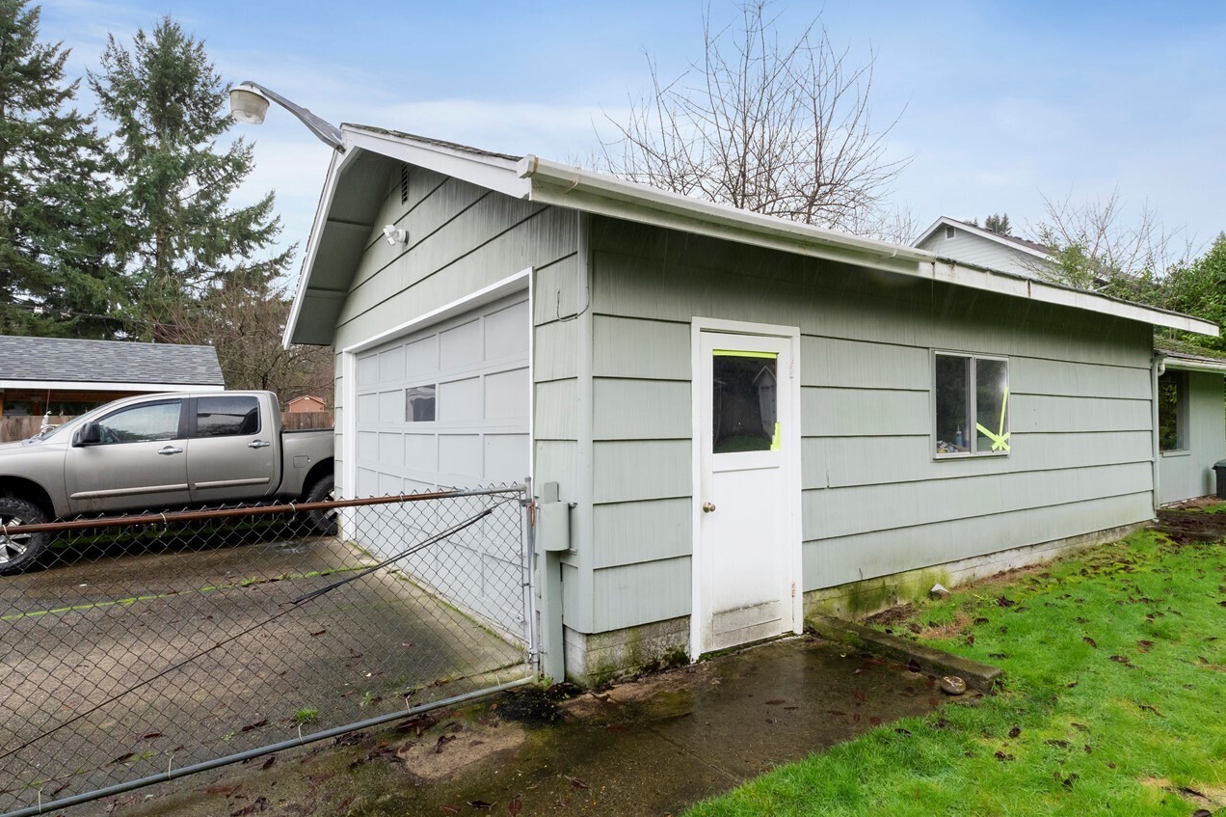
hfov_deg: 84.0
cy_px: 421
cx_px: 638
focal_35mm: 20
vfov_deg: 61.9
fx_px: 681
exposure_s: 1/40
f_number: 8
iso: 800
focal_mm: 10
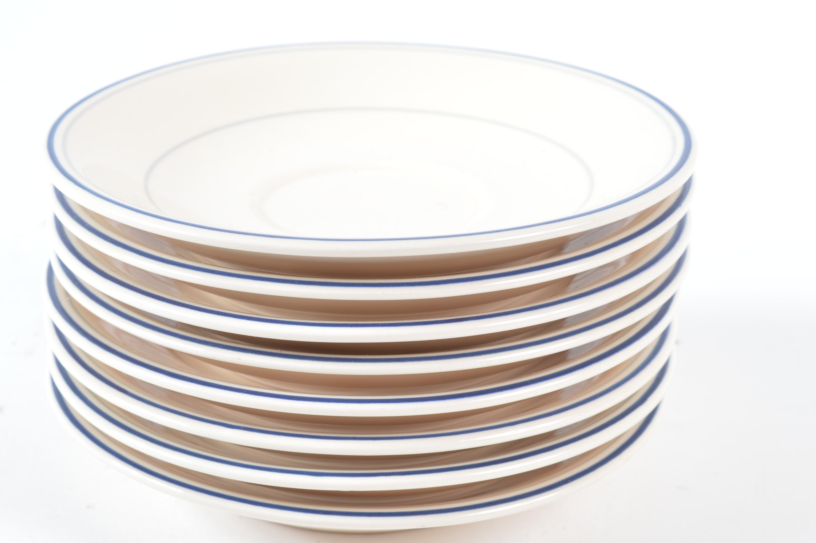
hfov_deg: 23.0
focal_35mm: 89
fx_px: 2005
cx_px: 385
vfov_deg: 15.4
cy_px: 285
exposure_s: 1/100
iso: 100
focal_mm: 55
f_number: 11
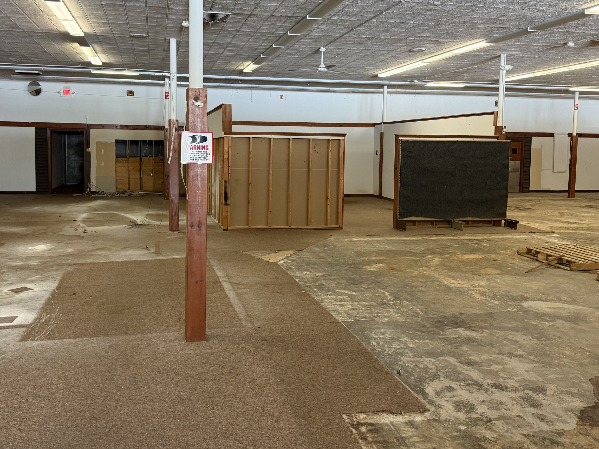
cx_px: 267
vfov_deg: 43.9
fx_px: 554
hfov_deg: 56.7
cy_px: 177
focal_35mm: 32
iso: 250
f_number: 1.78
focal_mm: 6.76
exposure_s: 1/60
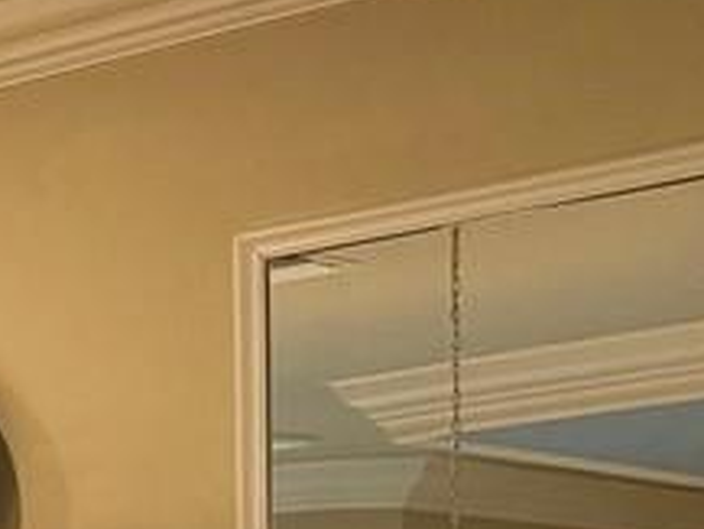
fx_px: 3602
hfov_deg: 8.7
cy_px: 1016
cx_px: -1596
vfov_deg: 8.1
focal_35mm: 177
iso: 200
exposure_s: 1/120
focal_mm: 6.76
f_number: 1.78
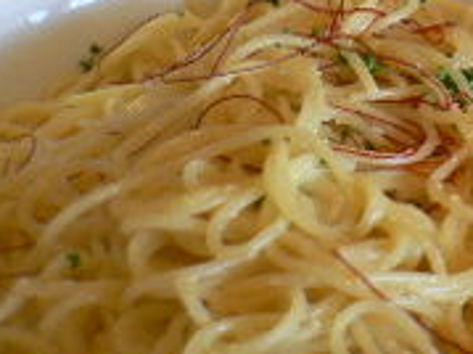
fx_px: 1734
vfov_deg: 11.3
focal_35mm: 127
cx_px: 854
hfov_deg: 13.8
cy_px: -147
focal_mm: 5.8
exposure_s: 1/30
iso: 100
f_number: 2.8
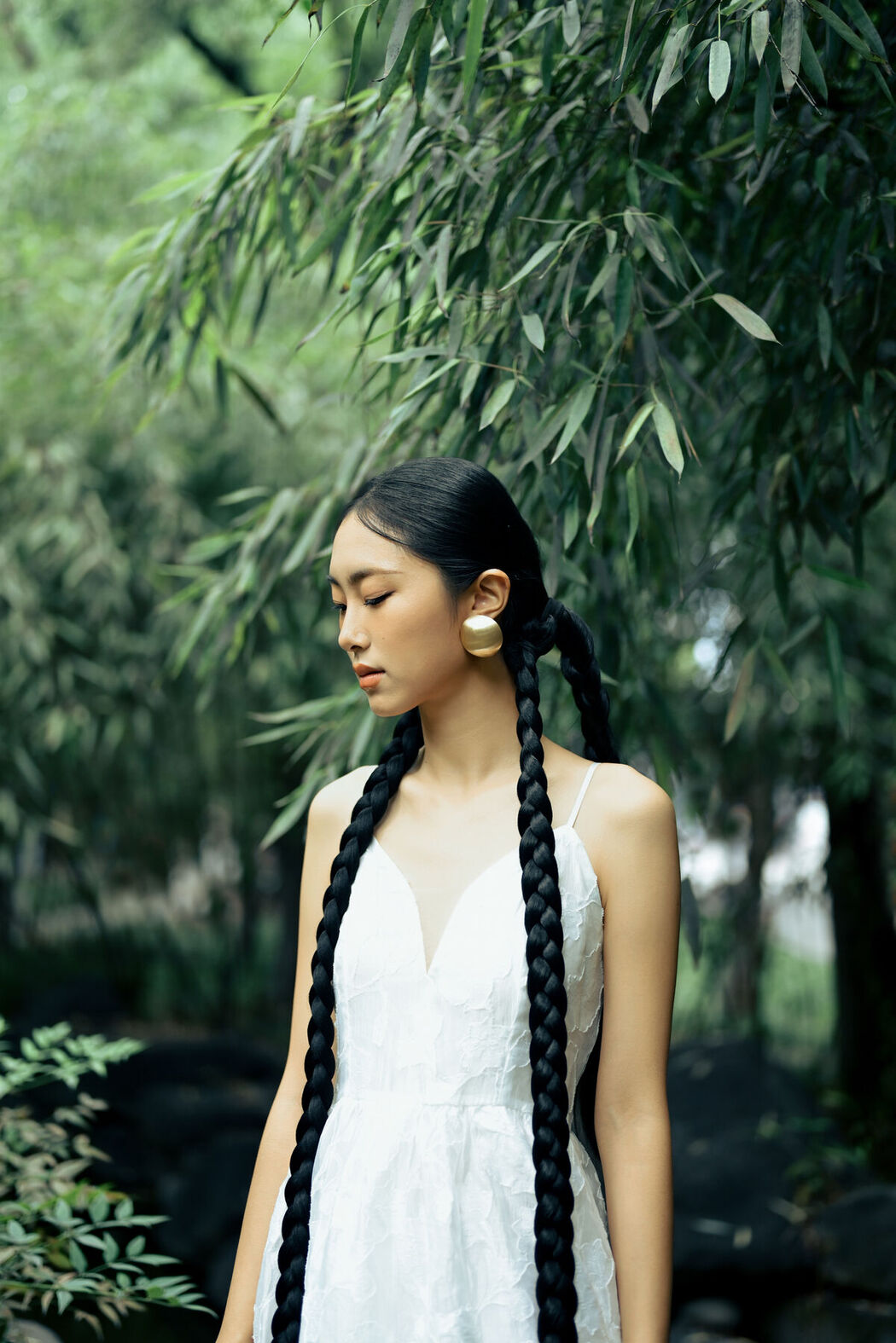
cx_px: 448
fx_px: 1867
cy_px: 672
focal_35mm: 50
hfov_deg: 27.0
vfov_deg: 39.6
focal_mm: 50
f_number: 1.8
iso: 250
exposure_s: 1/200
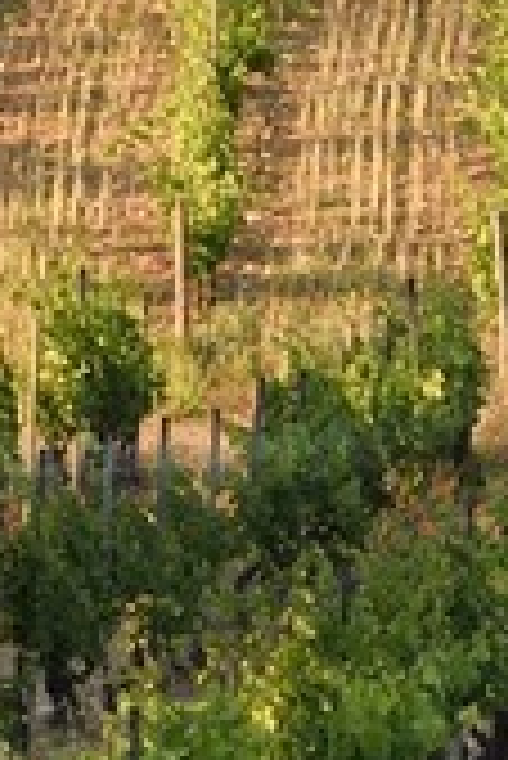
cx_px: 31
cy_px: -1174
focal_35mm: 1133
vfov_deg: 1.8
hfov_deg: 1.2
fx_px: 23931
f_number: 11
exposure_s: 1/100
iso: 200
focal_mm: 120
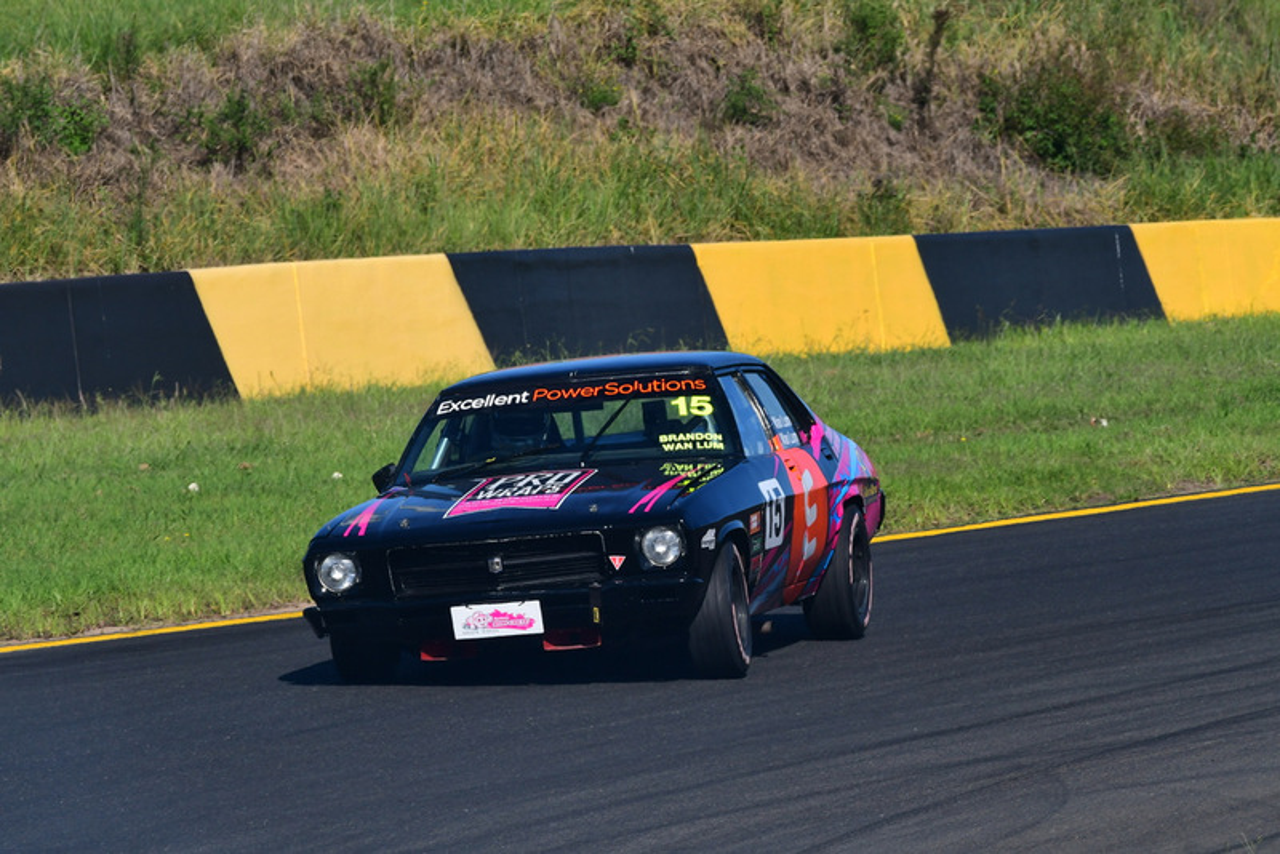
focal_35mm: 465
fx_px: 16538
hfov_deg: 4.4
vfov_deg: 3.0
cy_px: 427
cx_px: 640
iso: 400
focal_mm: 310
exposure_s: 1/640
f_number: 13
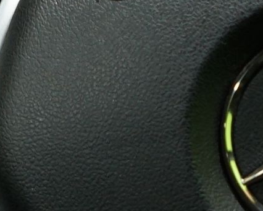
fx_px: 1619
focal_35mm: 208
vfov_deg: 7.4
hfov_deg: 9.2
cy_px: 114
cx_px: 328
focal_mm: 24
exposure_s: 1/20
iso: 800
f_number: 4.5
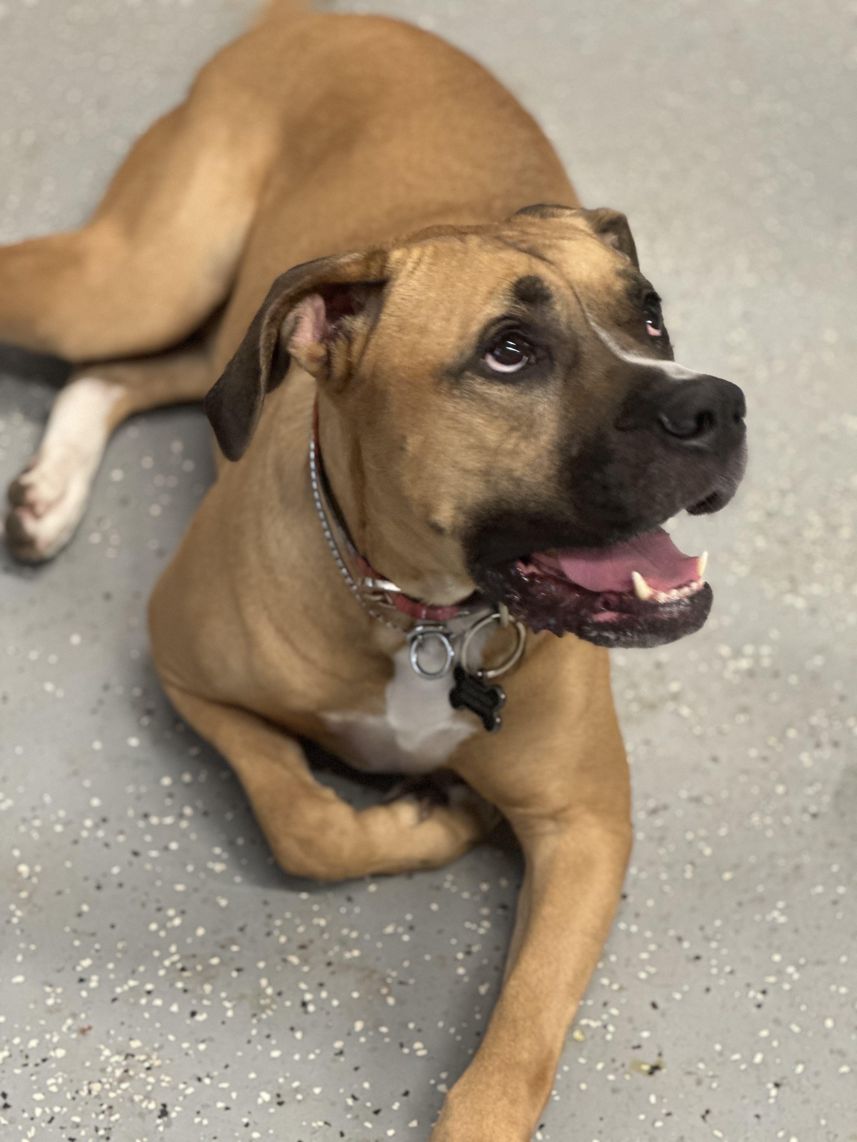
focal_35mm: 77
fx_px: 2542
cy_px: 571
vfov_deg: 25.3
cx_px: 428
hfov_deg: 19.1
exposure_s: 1/24
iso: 320
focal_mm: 9
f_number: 2.8
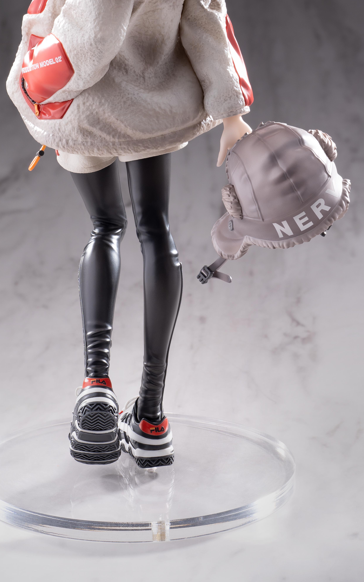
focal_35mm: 139
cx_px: 136
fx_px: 2206
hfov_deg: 9.4
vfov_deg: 15.0
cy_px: 150
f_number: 14
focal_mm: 90
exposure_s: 1/125
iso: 125
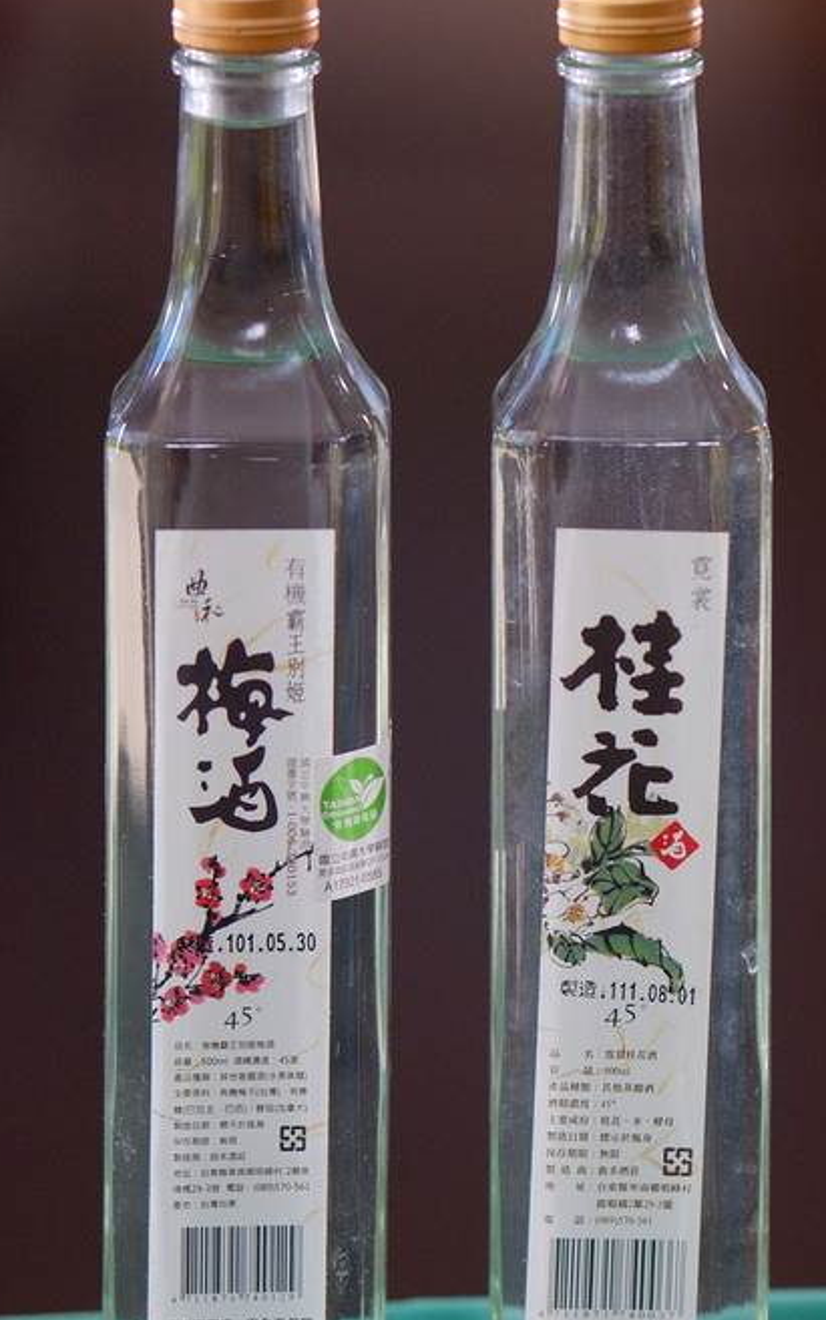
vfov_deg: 8.3
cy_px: 657
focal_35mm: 254
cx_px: 1006
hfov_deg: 5.2
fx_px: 9143
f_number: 1.2
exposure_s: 1/75
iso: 400
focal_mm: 75
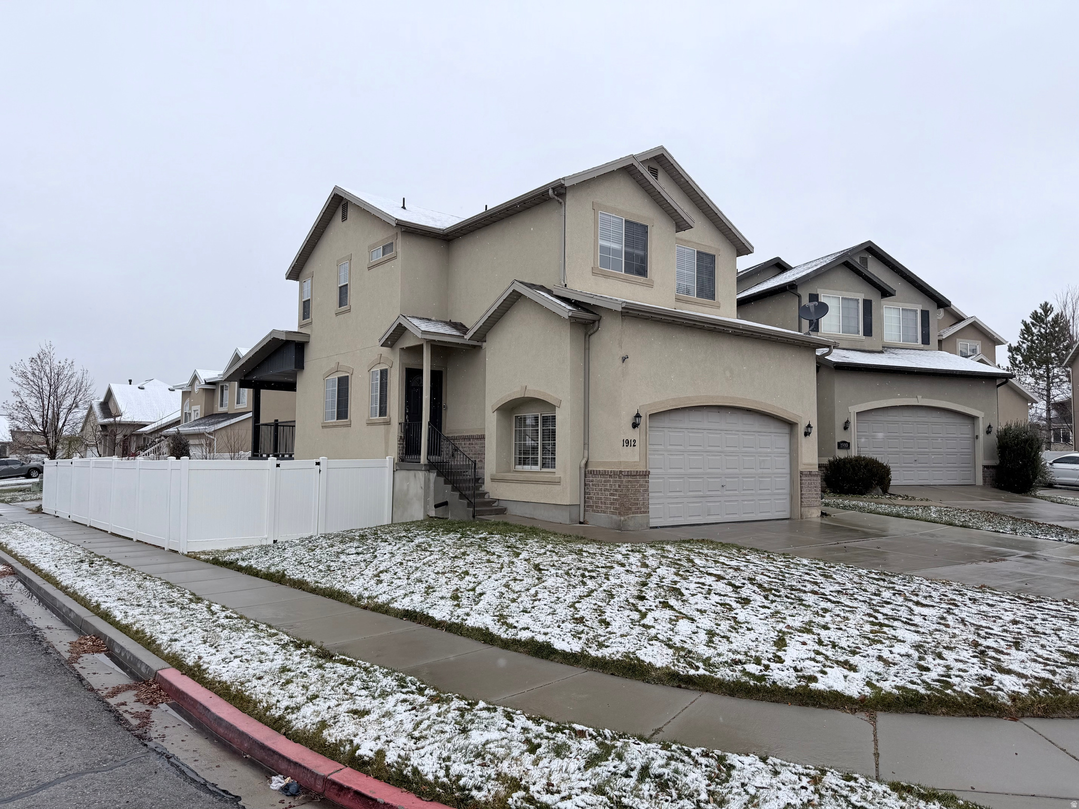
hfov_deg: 71.6
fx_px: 748
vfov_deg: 56.8
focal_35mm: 24
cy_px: 404
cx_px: 540
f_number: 1.78
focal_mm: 6.76
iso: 80
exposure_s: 1/1812
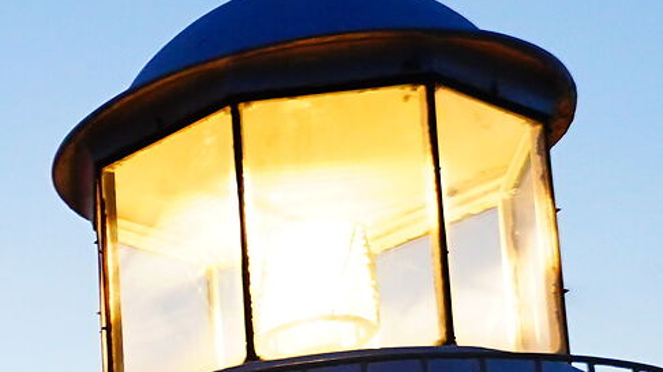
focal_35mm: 120
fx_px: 2100
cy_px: 669
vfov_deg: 9.6
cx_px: -502
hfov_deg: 15.6
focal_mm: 23.1
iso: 2000
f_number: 2.8
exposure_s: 1/125
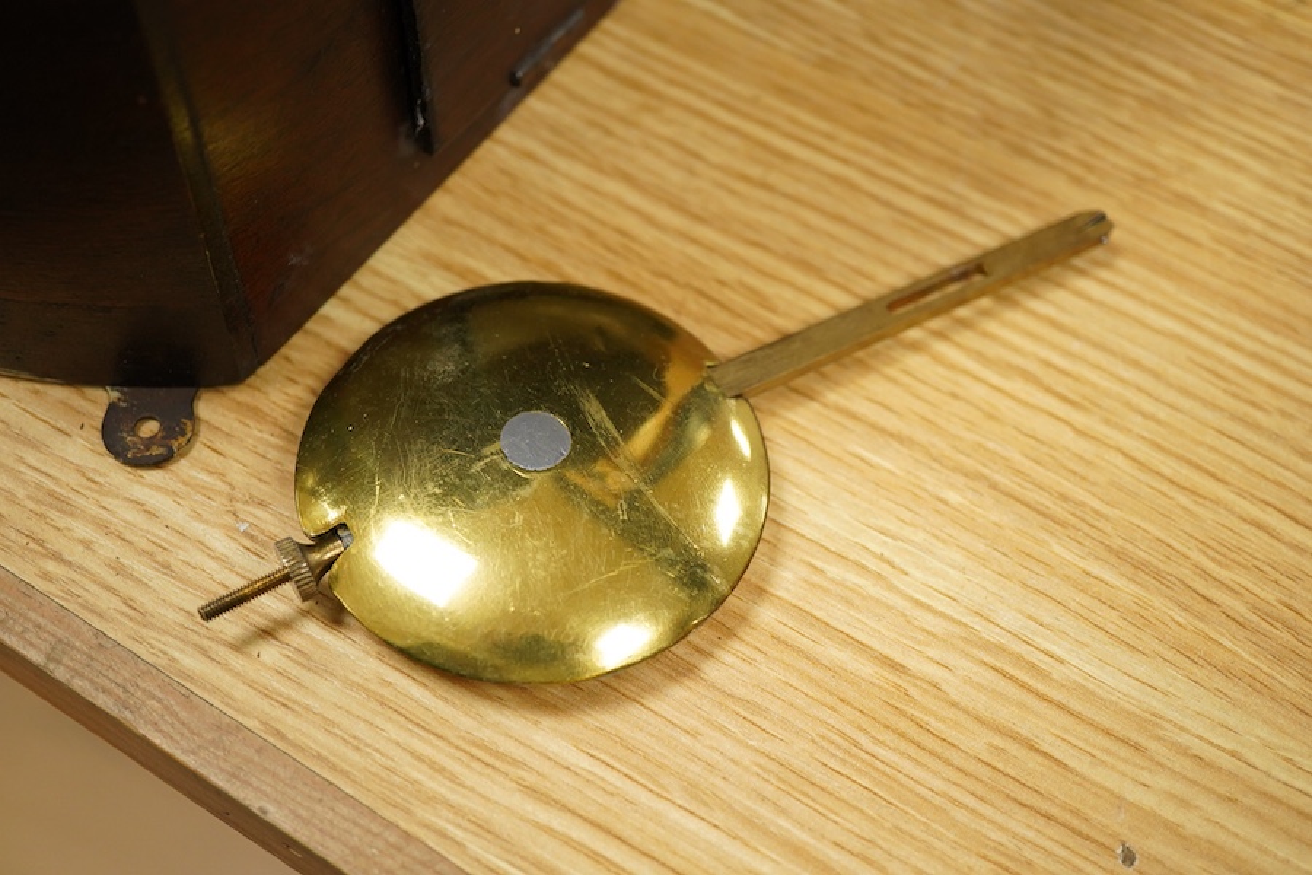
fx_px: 1640
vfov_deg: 29.9
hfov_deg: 43.6
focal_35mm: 45
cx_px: 656
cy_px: 438
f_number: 5.6
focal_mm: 30
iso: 1250
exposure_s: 1/125
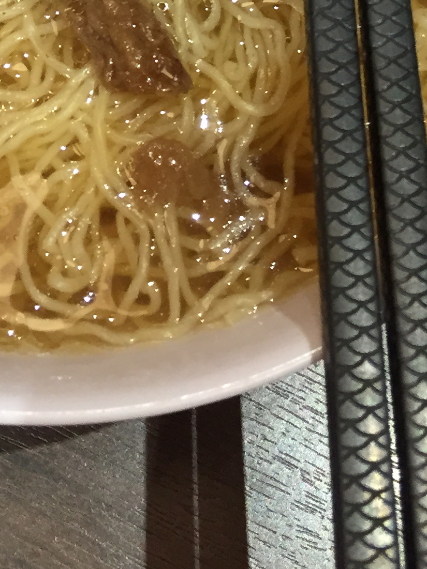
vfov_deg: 19.9
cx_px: 96
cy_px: -264
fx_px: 1415
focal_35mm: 86
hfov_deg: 17.0
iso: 50
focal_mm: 4.15
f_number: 2.2
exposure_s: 1/30
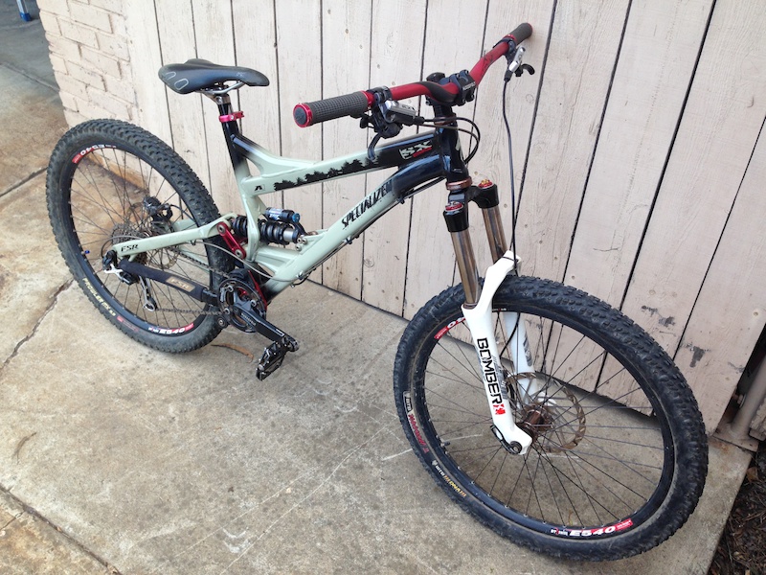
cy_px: 288
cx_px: 383
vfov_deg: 42.9
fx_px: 730
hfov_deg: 55.4
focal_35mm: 33
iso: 50
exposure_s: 1/125
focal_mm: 4.12
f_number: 2.4
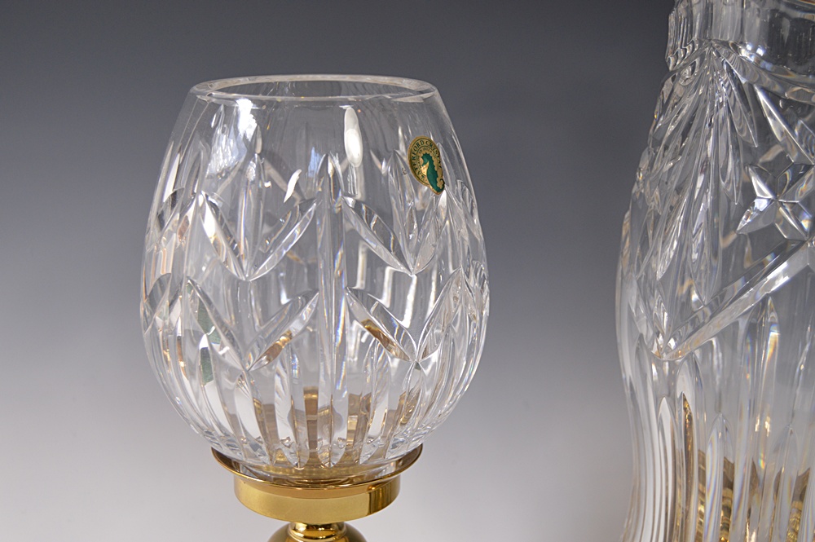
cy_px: 271
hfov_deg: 41.1
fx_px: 1086
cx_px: 408
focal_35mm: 48
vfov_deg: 28.0
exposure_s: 1/125
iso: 400
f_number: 5.6
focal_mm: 32
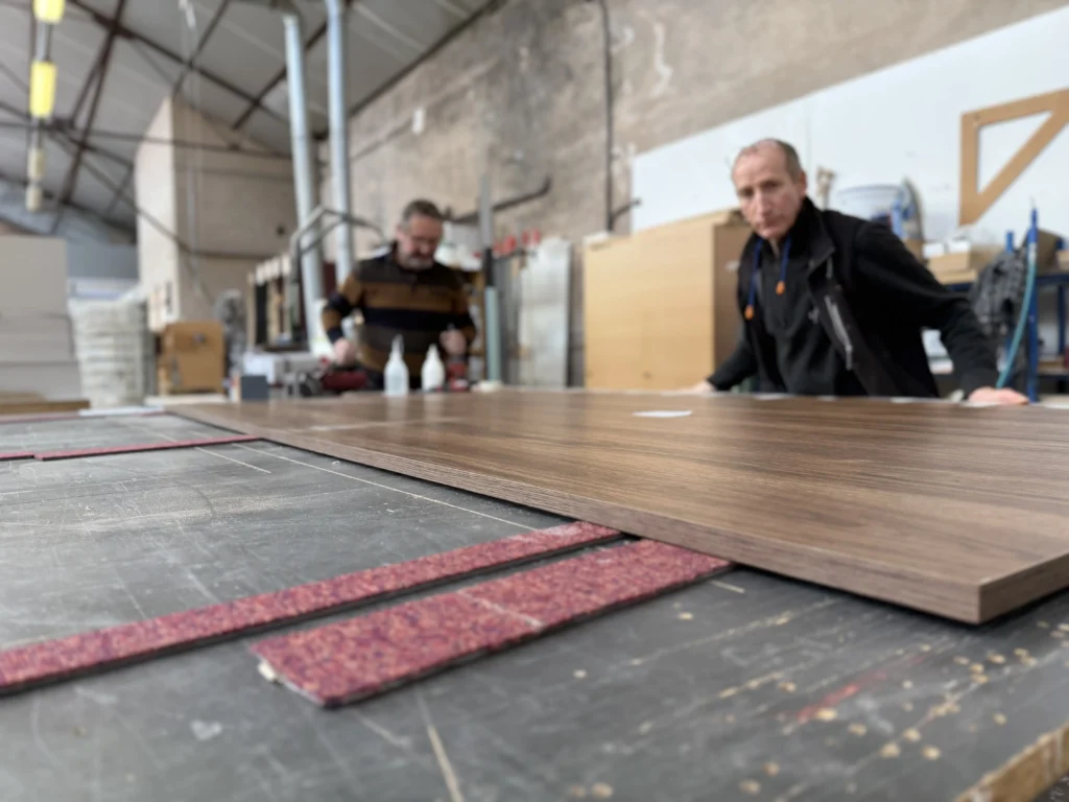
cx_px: 534
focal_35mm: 24
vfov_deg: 56.8
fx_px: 741
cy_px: 401
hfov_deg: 71.6
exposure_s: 1/100
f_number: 1.78
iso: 64
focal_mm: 6.76
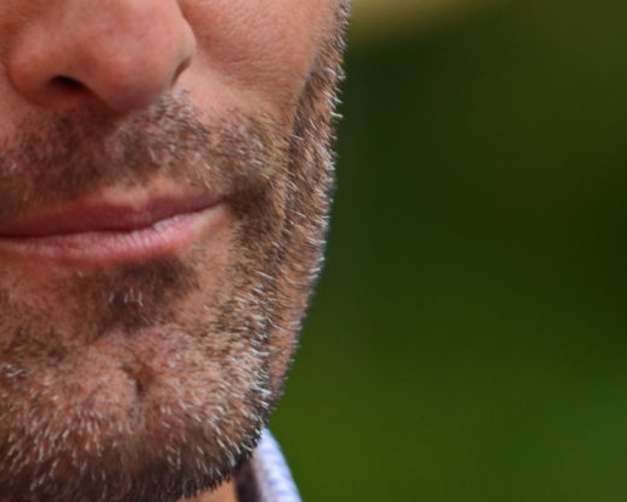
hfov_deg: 2.1
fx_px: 17187
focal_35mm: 926
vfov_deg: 1.7
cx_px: 11
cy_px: -60
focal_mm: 200
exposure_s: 1/1000
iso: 360
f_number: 2.8
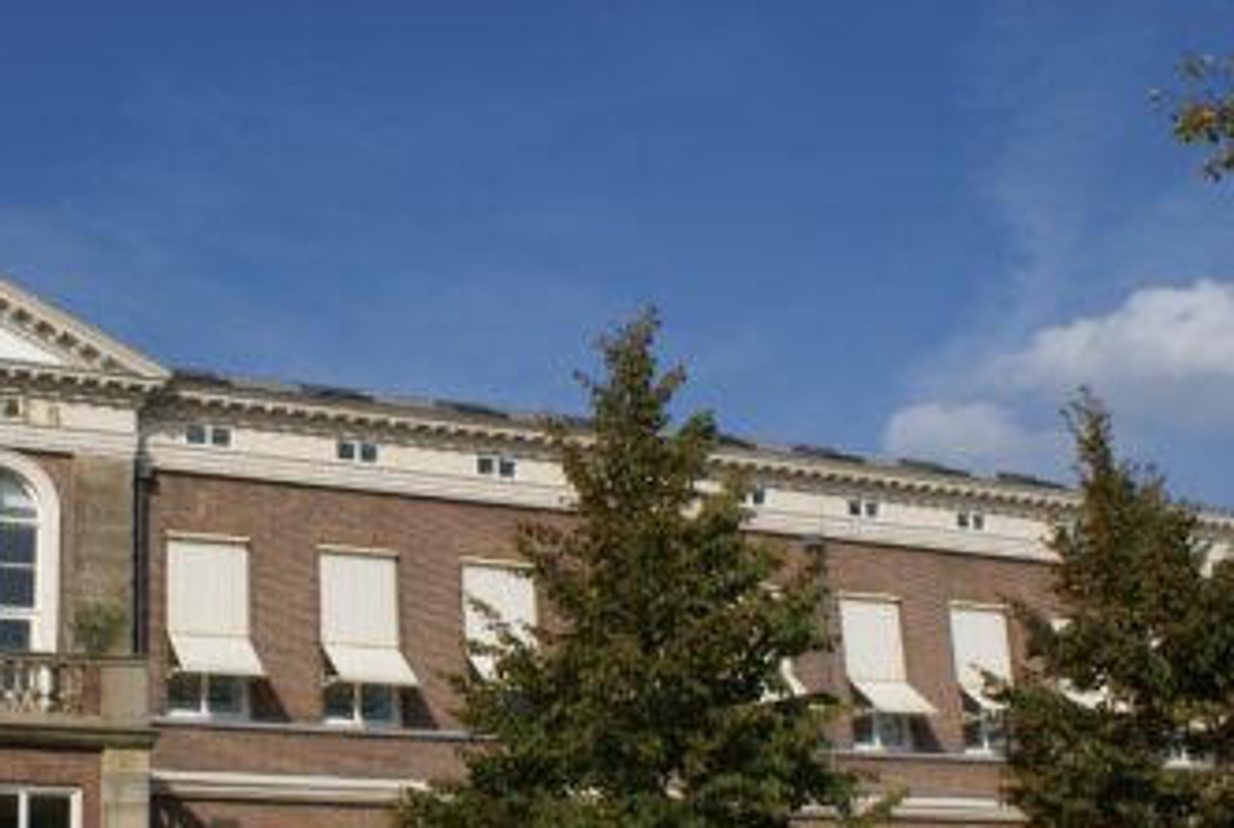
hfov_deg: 39.3
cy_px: 597
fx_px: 1683
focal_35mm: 49
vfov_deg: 27.3
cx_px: 324
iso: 100
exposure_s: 1/320
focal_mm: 18
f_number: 10
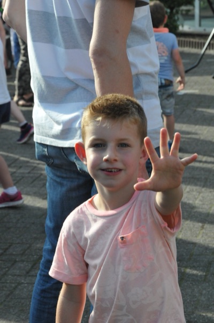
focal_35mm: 123
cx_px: 107
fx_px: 1099
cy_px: 162
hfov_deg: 11.1
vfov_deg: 16.7
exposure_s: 1/800
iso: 2000
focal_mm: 82
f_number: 11
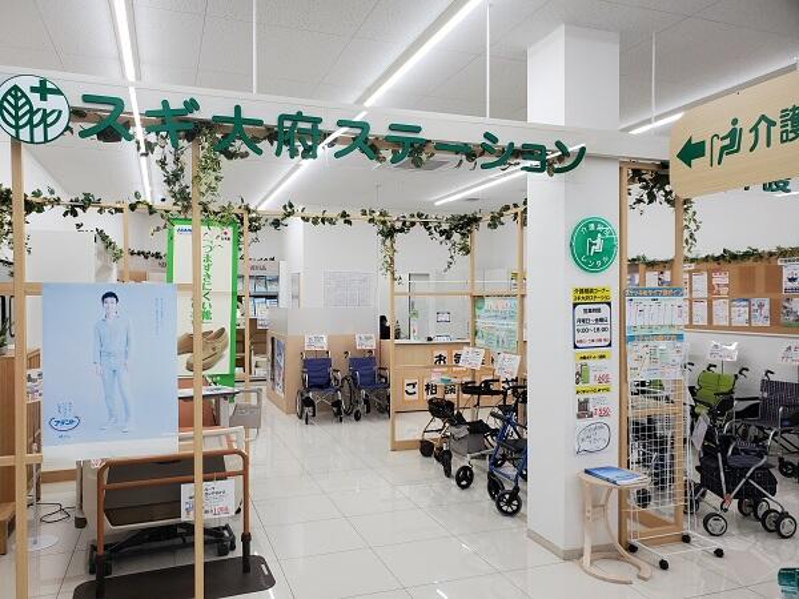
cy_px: 300
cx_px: 400
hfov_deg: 67.3
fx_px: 600
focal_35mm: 26
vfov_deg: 53.1
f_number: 2.4
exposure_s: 1/120
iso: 100
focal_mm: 4.3
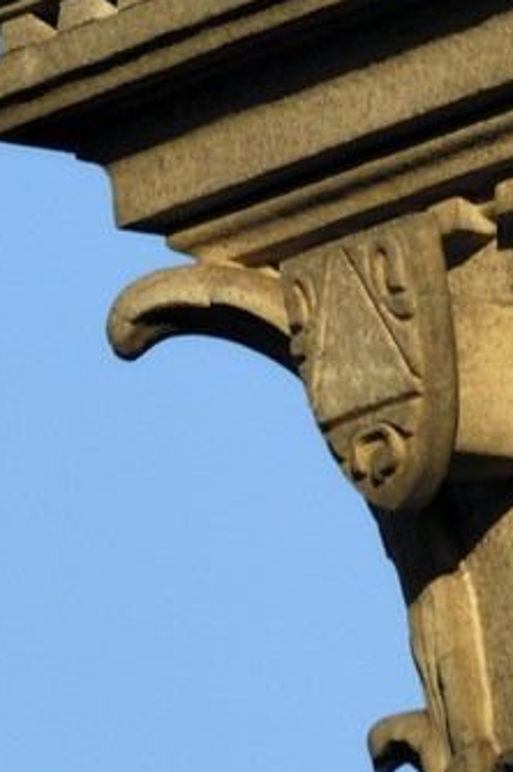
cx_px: 735
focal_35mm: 1436
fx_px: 30756
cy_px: -765
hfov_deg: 1.0
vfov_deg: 1.4
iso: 100
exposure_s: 1/400
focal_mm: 200
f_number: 6.7
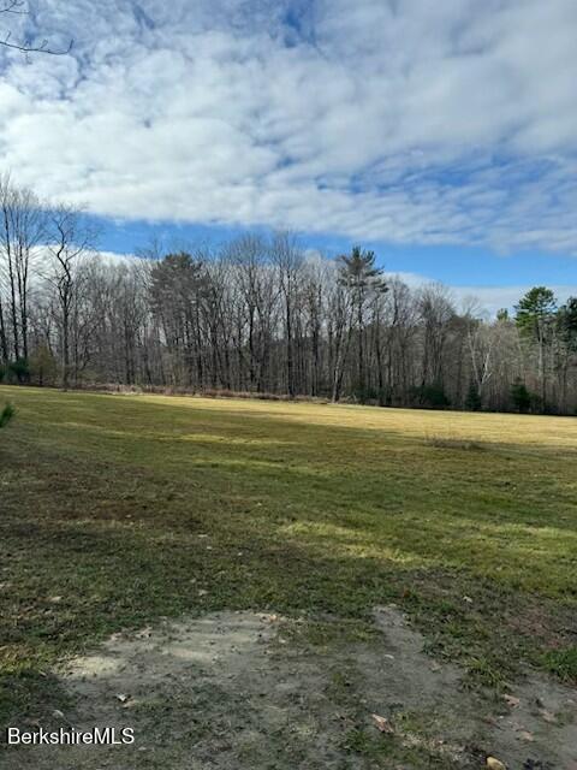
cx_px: 288
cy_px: 385
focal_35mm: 24
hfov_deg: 56.8
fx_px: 533
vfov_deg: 71.6
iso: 80
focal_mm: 6.76
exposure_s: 1/4673
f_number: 1.78
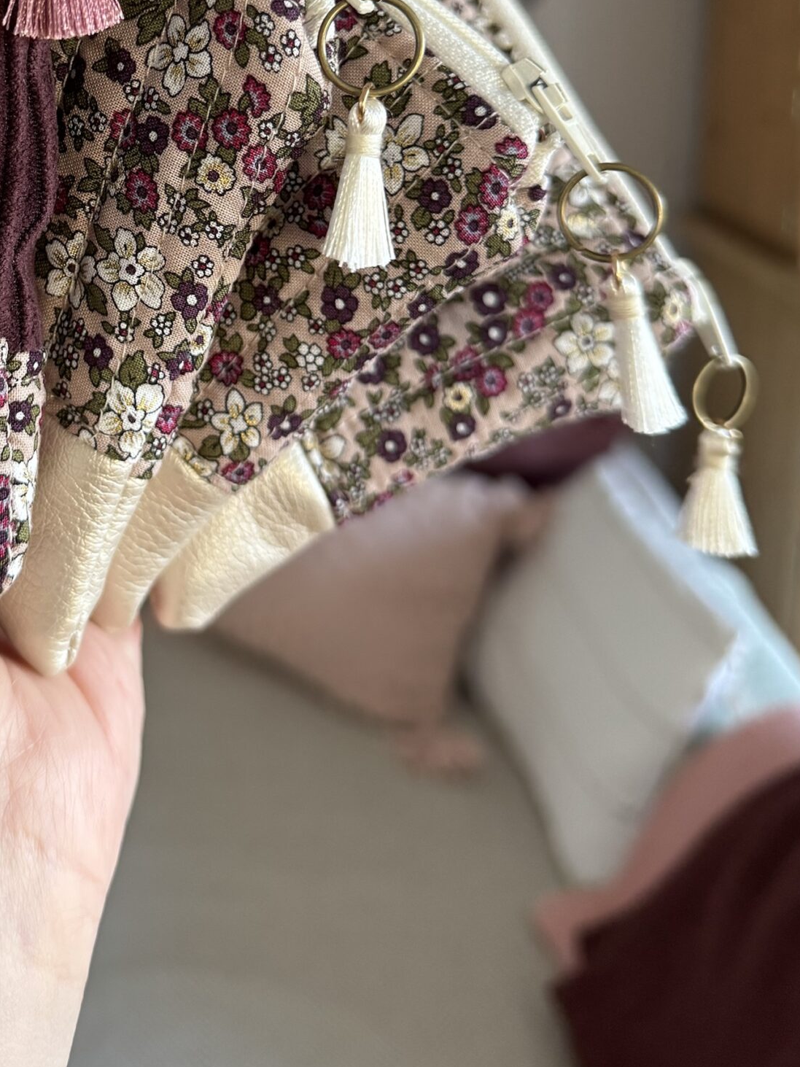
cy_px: 184
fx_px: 1294
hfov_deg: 33.1
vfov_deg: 42.4
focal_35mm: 42
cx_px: 127
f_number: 1.78
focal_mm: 6.76
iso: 250
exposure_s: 1/60
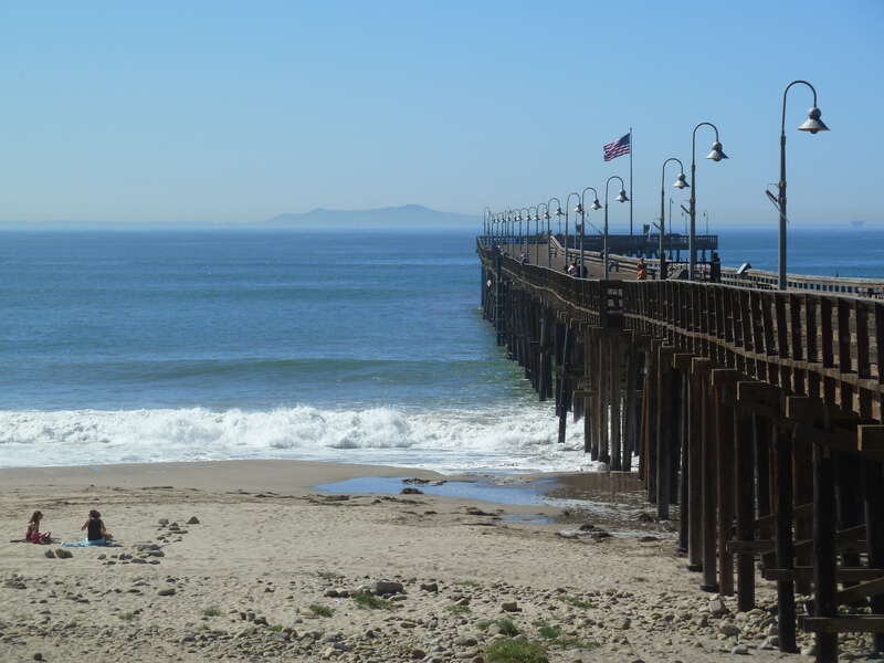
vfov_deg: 11.6
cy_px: 332
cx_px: 442
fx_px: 3269
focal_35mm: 128
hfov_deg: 15.4
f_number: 5.6
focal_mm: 21
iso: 80
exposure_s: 1/640
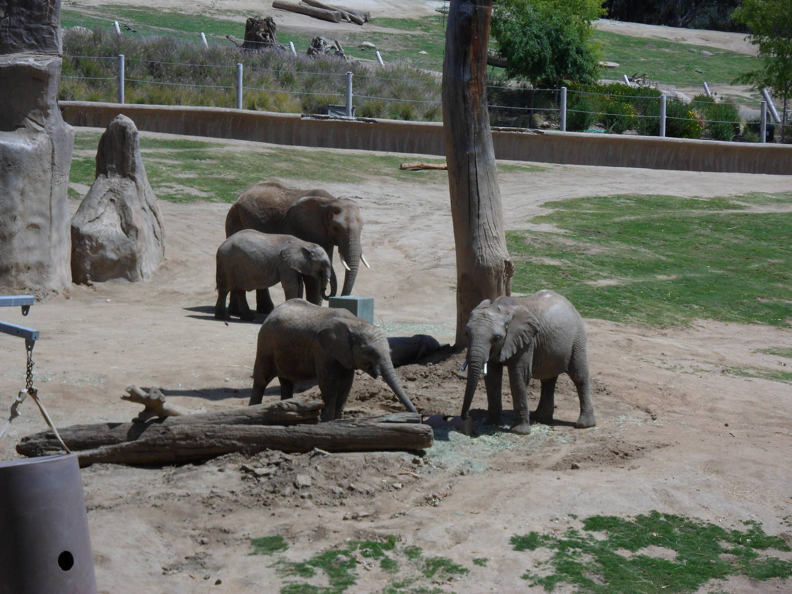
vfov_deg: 11.4
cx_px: 396
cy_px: 297
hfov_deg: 15.2
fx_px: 2974
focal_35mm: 130
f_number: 5.4
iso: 80
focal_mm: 22.5
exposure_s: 1/500
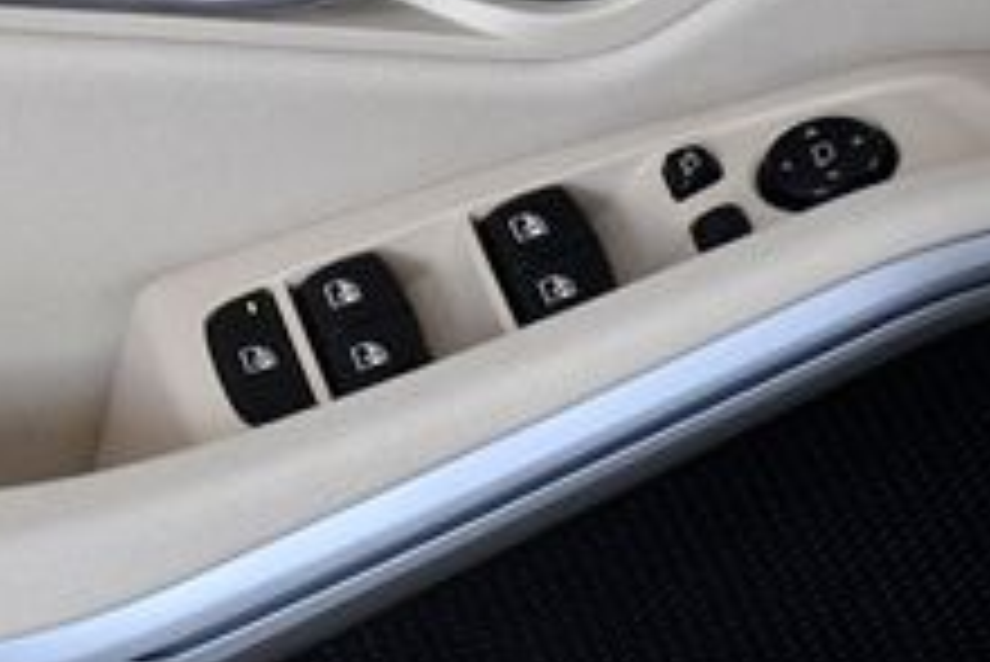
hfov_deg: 7.8
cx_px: -230
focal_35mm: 262
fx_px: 7209
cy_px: 286
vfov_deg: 5.3
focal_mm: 60
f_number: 6.3
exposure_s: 1/640
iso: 2500
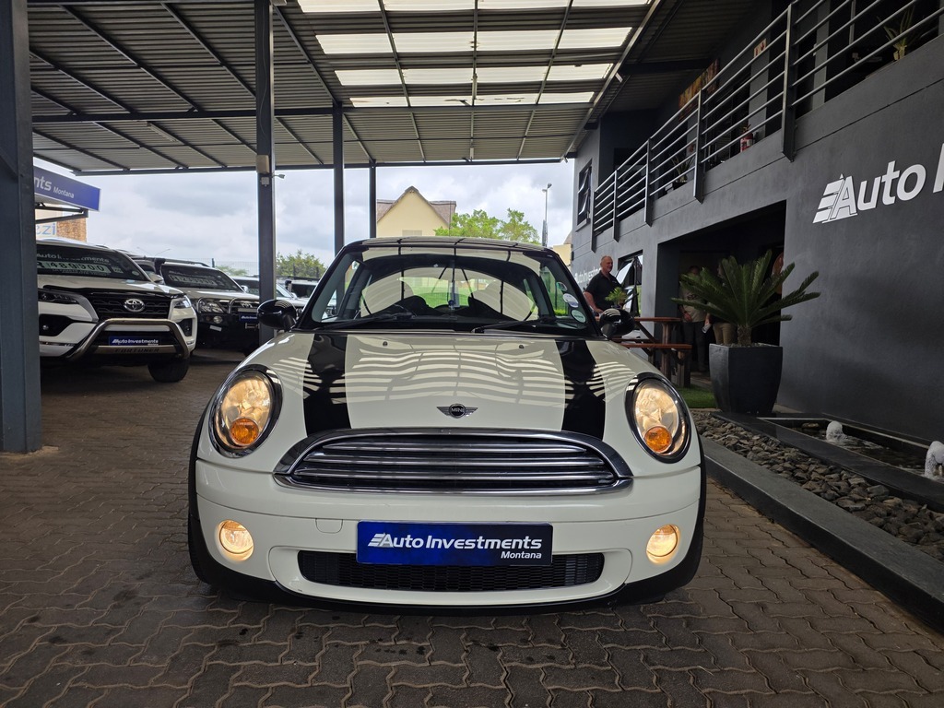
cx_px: 472
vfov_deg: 58.9
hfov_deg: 73.9
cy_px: 354
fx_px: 627
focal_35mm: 23
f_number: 1.7
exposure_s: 1/2163
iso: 80
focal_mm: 6.25
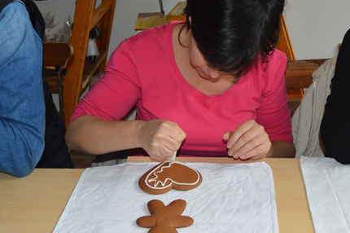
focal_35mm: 55
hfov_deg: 36.2
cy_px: 136
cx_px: 201
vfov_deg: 24.5
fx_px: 534
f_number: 4.2
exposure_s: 1/60
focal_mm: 26
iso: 400
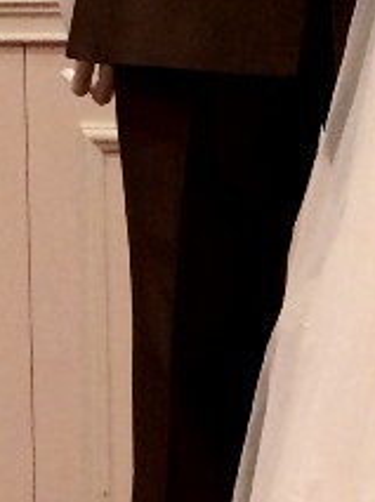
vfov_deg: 12.0
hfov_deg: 8.2
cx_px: 916
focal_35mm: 165
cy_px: 344
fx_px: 2390
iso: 50
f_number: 2.2
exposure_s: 1/30
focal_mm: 4.15
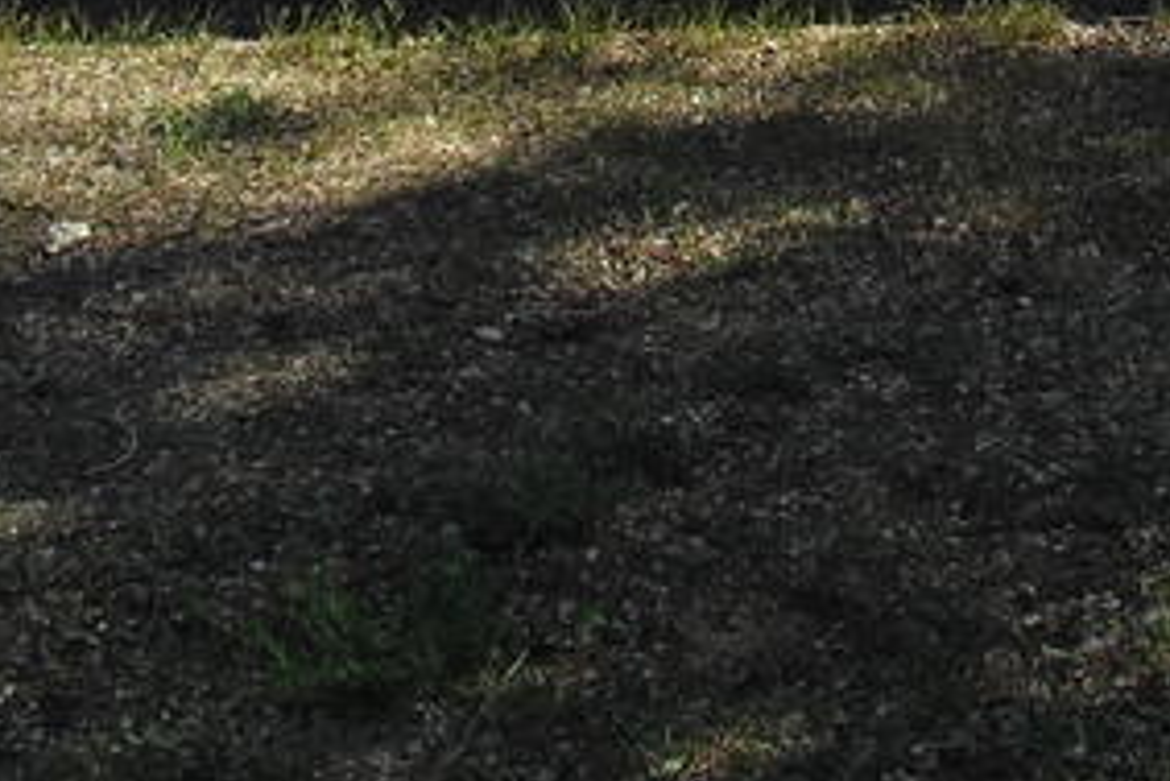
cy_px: -564
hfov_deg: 17.0
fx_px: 3869
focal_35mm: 119
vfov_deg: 10.9
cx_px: 1050
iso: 100
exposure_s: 1/100
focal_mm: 6.3
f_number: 7.8
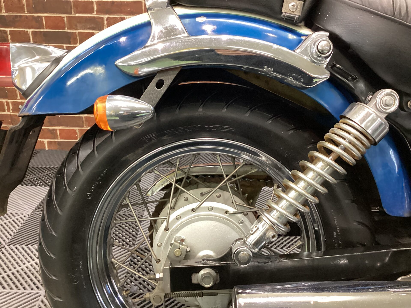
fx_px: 368
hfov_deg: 58.4
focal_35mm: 31
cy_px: 154
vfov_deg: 45.4
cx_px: 206
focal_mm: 3.3
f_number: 2.4
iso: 400
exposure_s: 1/30
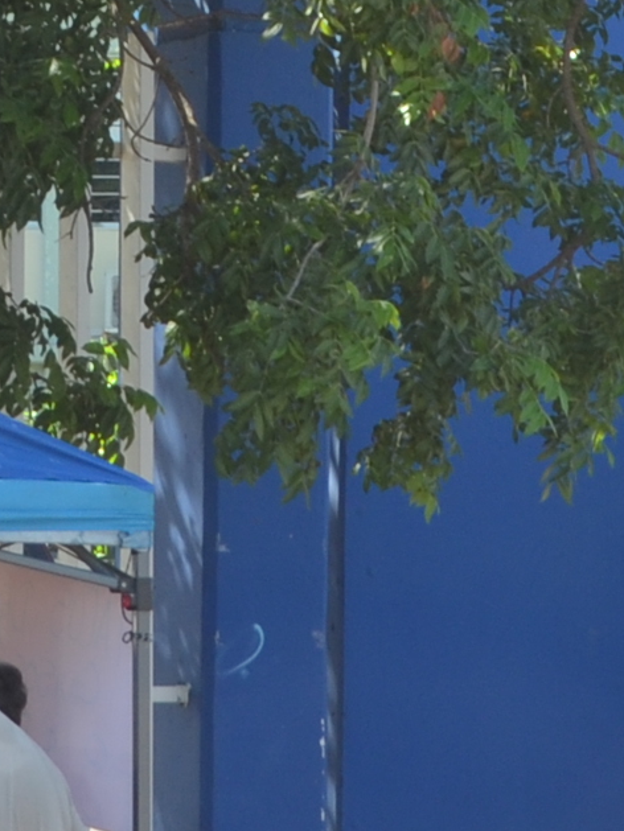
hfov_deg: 6.7
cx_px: 70
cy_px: 452
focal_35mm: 220
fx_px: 5286
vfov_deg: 9.0
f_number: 7.1
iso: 200
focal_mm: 26
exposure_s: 1/200
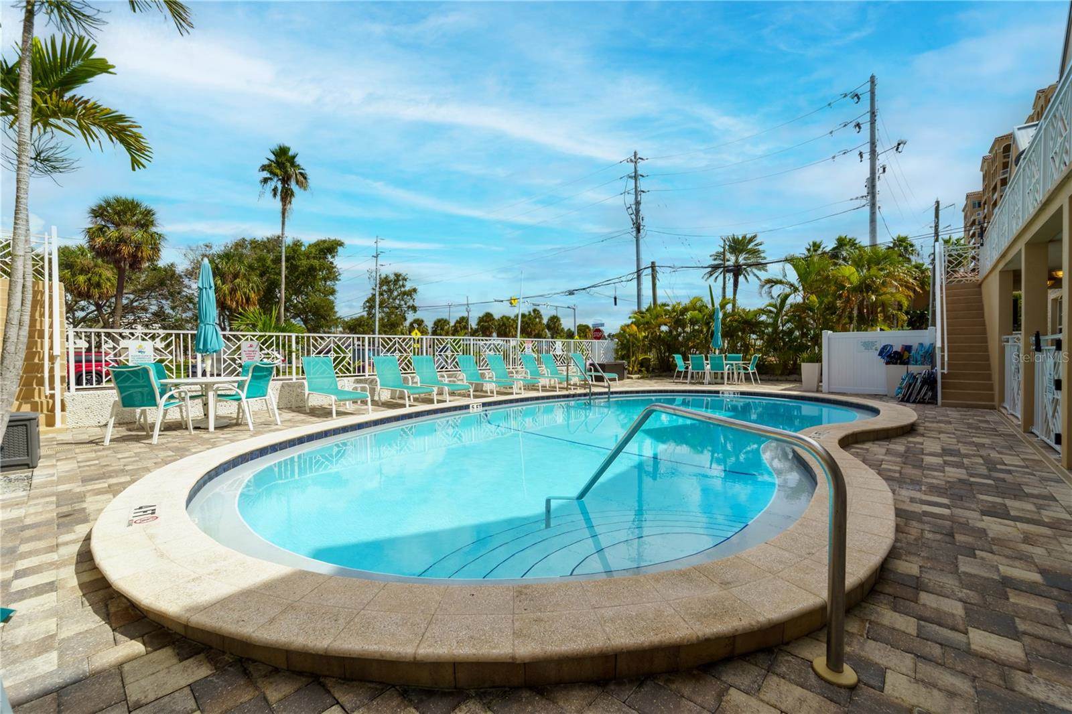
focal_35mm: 14
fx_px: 417
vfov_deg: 81.2
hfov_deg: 104.3
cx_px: 536
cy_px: 357
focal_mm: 14
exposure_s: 1/2000
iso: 200
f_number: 11
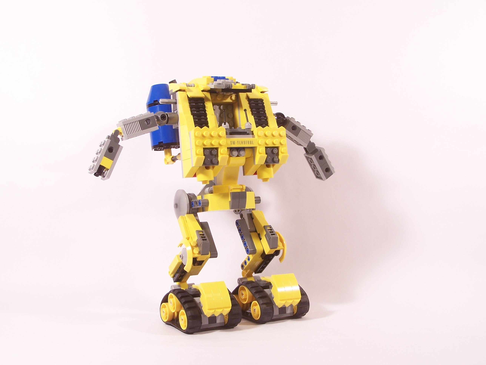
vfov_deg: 28.6
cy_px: 182
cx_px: 243
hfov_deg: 37.5
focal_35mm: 51
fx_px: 716
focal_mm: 8.5
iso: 100
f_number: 4
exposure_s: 1/10
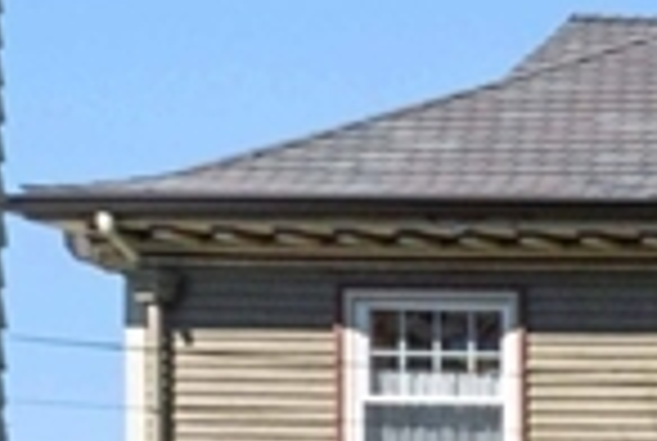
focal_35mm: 104
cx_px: 2106
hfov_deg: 10.6
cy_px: 866
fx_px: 1907
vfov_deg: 11.9
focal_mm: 14.9
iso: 1250
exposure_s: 1/1000
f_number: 11
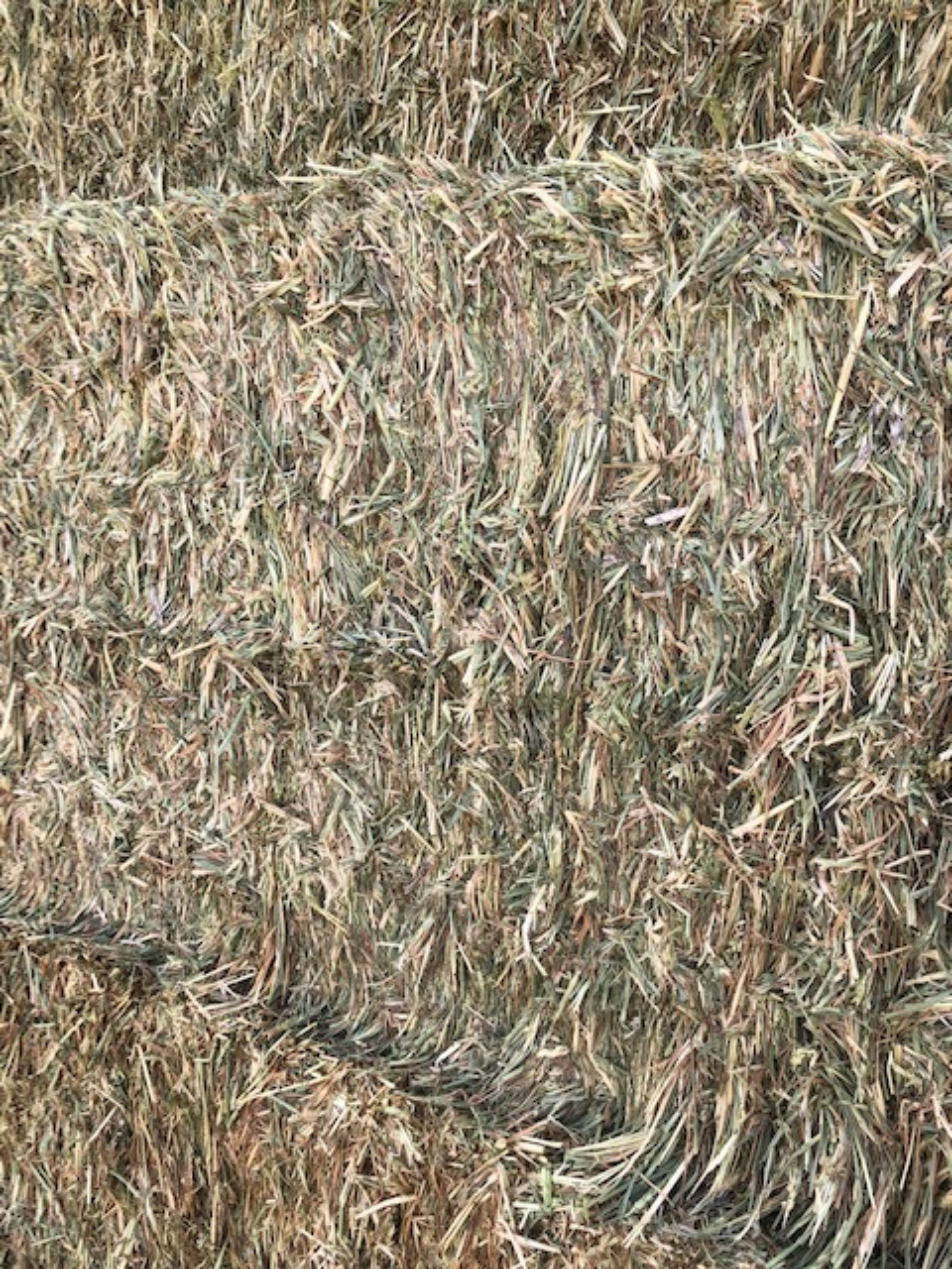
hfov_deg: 49.7
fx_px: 1027
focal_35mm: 28
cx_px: 476
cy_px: 634
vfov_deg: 63.4
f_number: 1.8
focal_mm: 4
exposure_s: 1/533
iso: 20
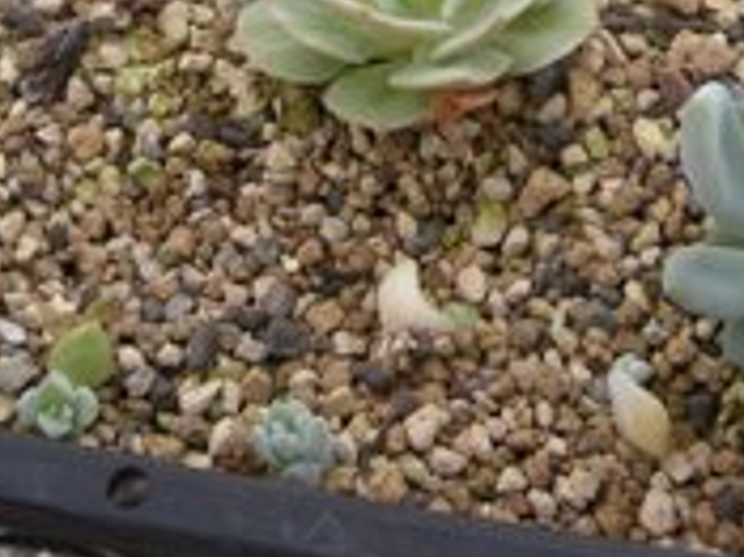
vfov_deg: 14.3
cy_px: -210
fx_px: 2105
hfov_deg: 20.0
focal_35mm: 98
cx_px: 434
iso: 64
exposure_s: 1/178
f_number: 2.8
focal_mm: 5.7
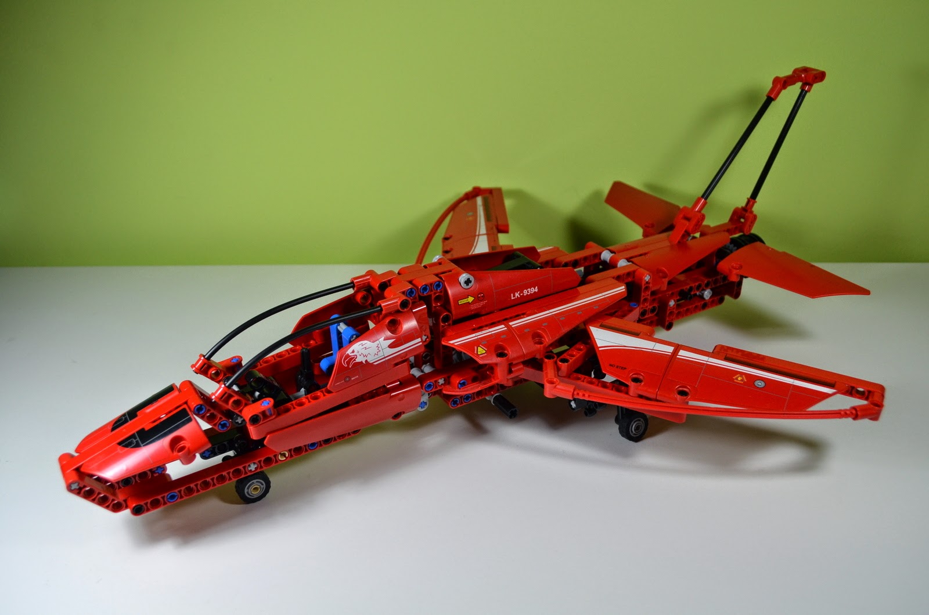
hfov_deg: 57.3
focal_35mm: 33
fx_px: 850
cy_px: 308
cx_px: 464
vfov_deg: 39.8
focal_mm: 22
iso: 400
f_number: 5.6
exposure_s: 1/125
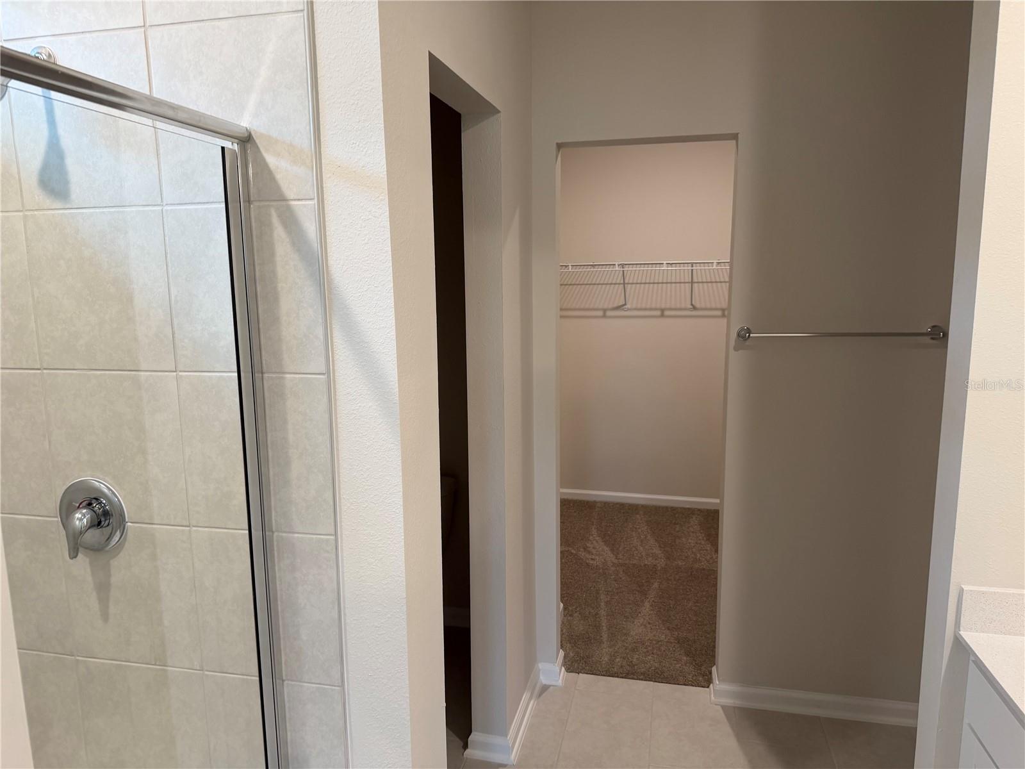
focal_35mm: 24
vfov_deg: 56.8
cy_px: 384
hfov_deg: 71.6
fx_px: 711
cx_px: 512
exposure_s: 1/60
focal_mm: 6.76
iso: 125
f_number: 1.78
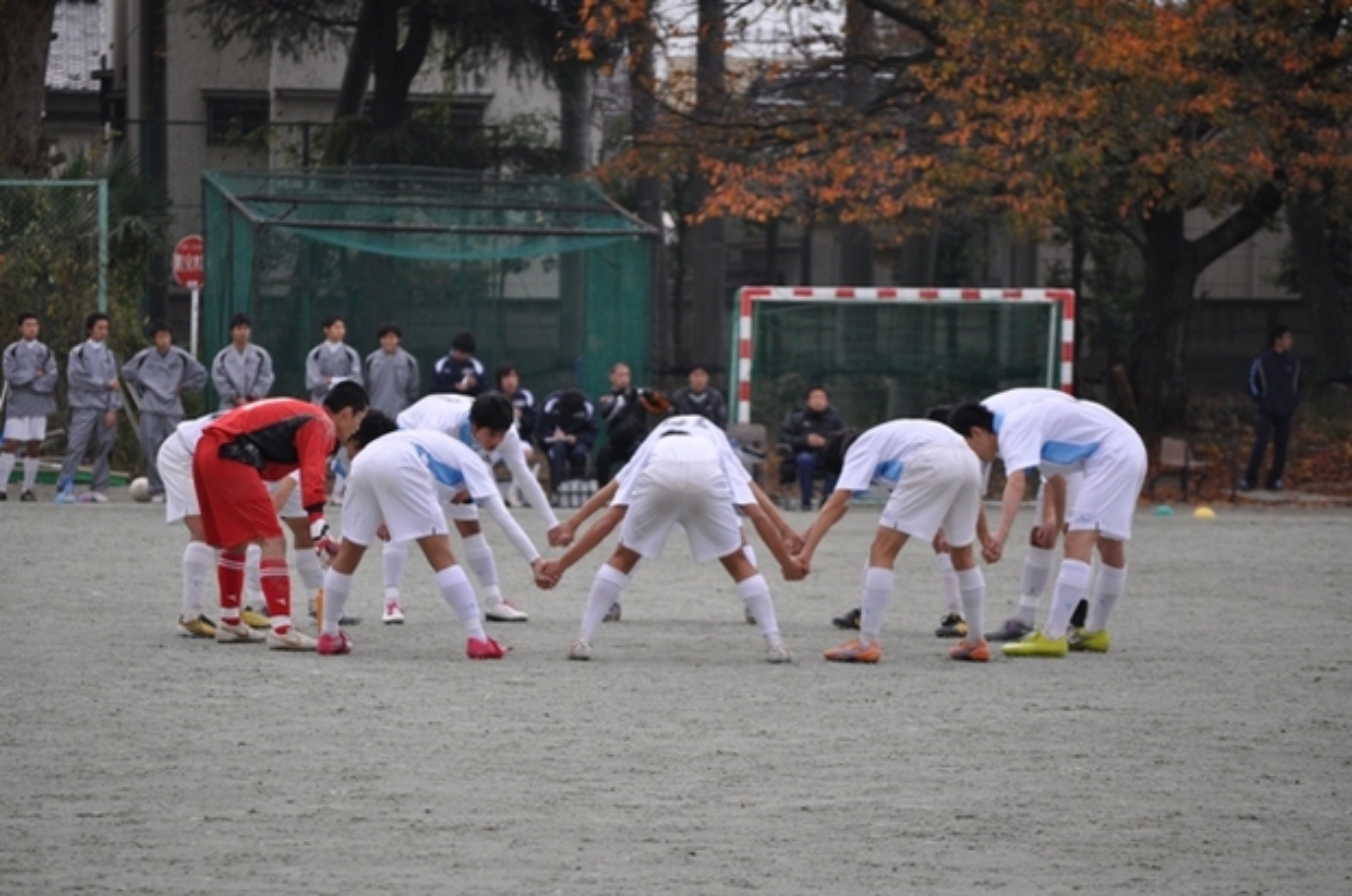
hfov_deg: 10.2
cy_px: 448
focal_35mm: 202
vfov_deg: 6.8
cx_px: 676
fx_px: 7591
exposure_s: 1/1250
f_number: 5
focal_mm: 135
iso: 400
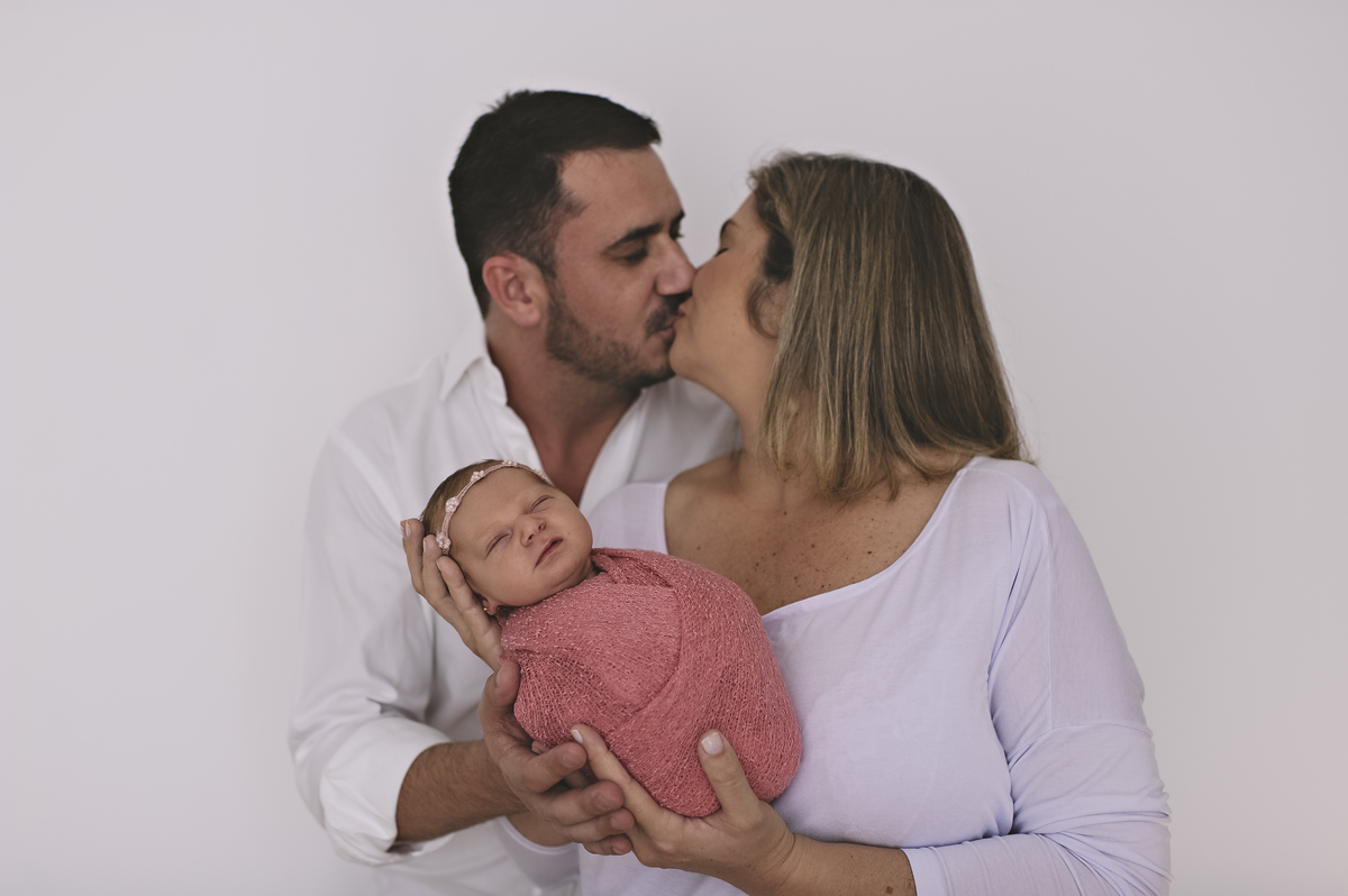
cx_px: 674
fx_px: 1309
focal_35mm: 35
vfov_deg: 37.8
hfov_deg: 54.5
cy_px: 448
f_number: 2.5
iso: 200
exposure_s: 1/250
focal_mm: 35
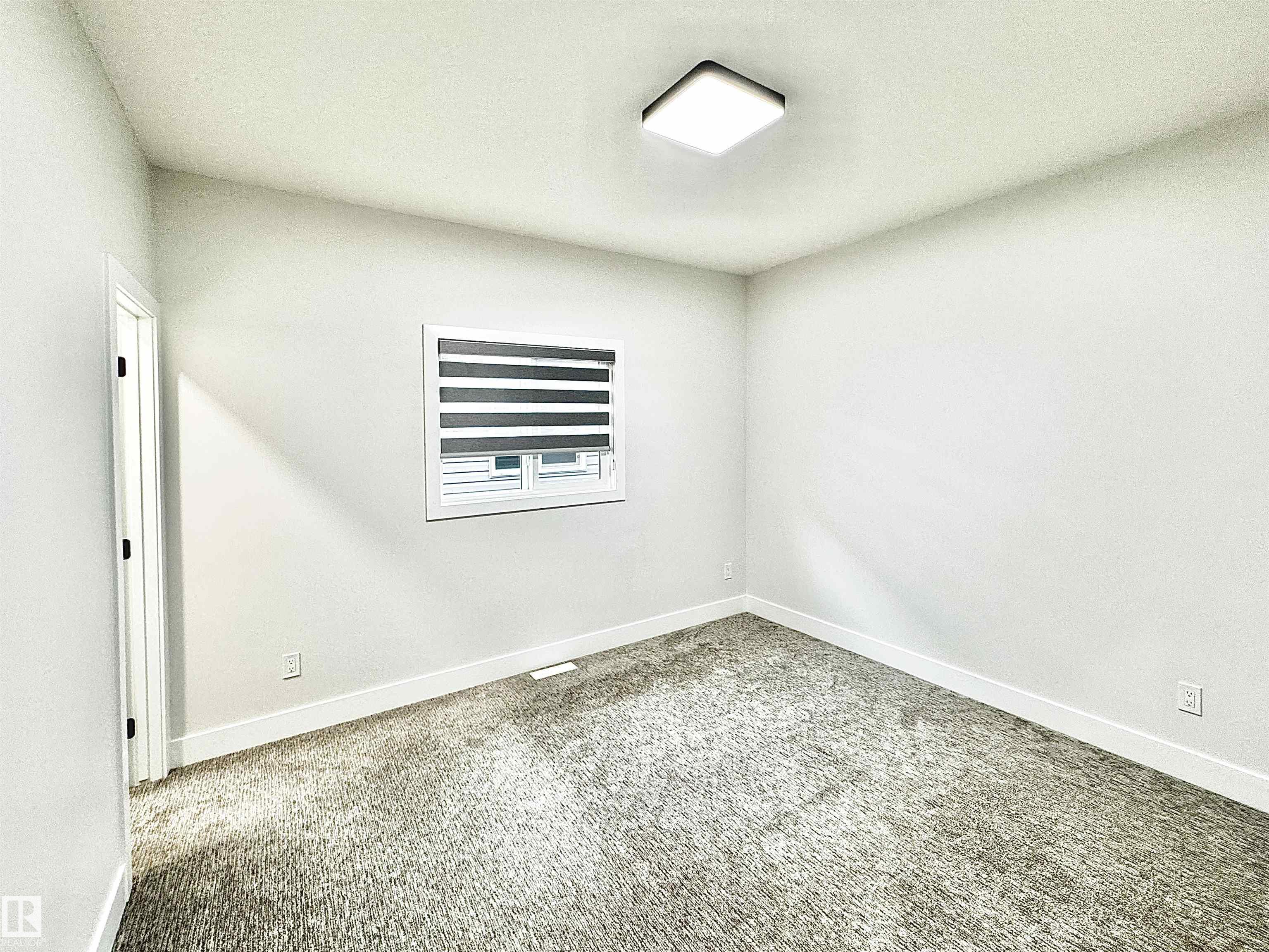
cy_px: 476
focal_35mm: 14
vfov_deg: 85.7
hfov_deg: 102.1
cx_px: 634
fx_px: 513
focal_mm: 2.22
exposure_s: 1/60
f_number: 2.2
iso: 200
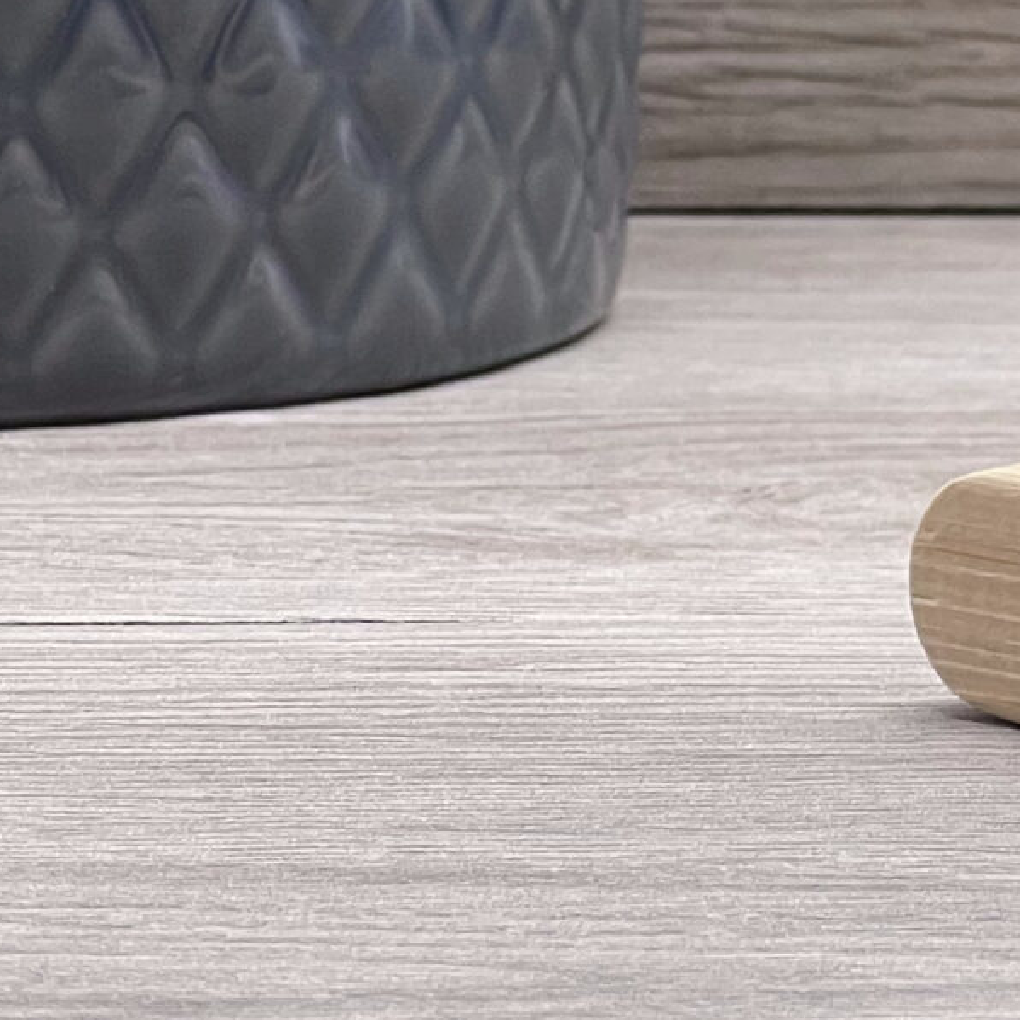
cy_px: -412
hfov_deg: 5.9
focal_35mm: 291
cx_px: 1936
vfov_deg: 6.0
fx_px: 9701
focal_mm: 9
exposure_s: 1/100
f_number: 2.8
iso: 100
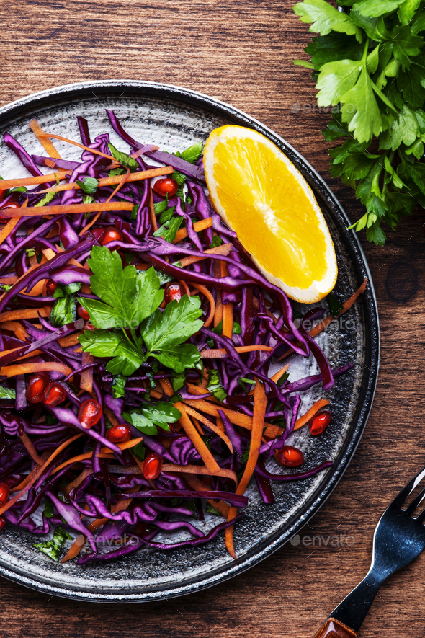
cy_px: 319
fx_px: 1965
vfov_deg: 18.4
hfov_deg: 12.3
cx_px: 212
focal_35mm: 111
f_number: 11
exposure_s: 1/160
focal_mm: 74.2
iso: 80
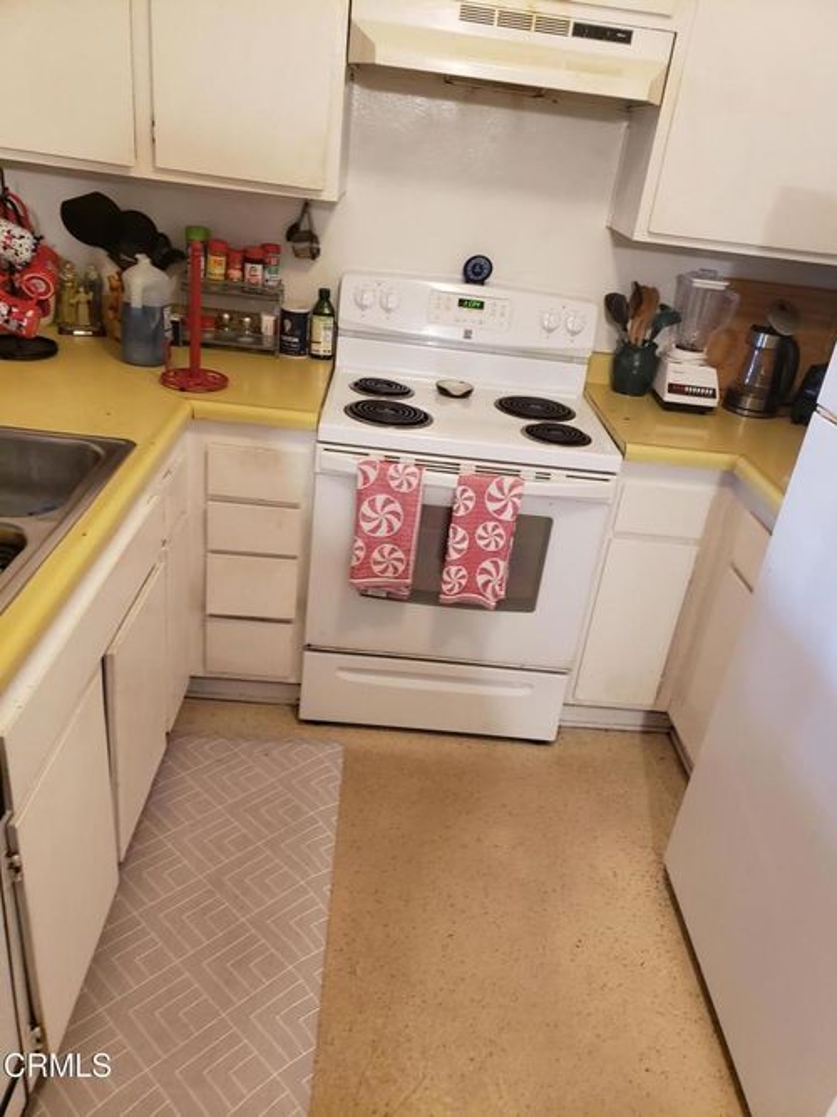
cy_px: 558
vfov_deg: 67.3
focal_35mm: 26
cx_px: 418
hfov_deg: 53.0
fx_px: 838
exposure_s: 1/17
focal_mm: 4.3
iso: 250
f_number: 1.5
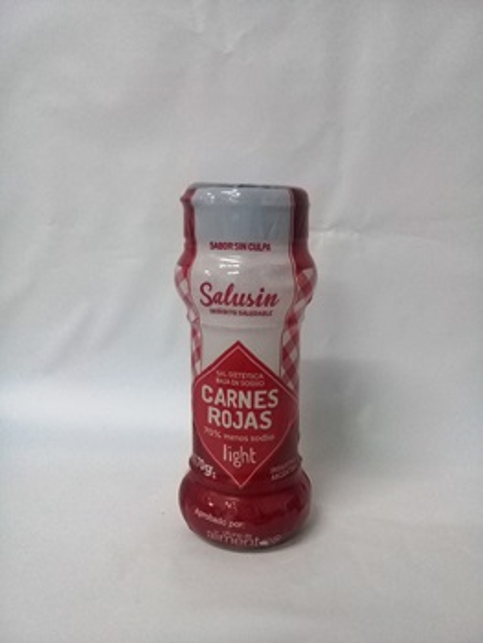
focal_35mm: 31
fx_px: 576
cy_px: 322
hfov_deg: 45.5
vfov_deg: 58.3
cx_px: 242
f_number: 2.2
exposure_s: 1/17
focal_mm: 3.3
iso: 320
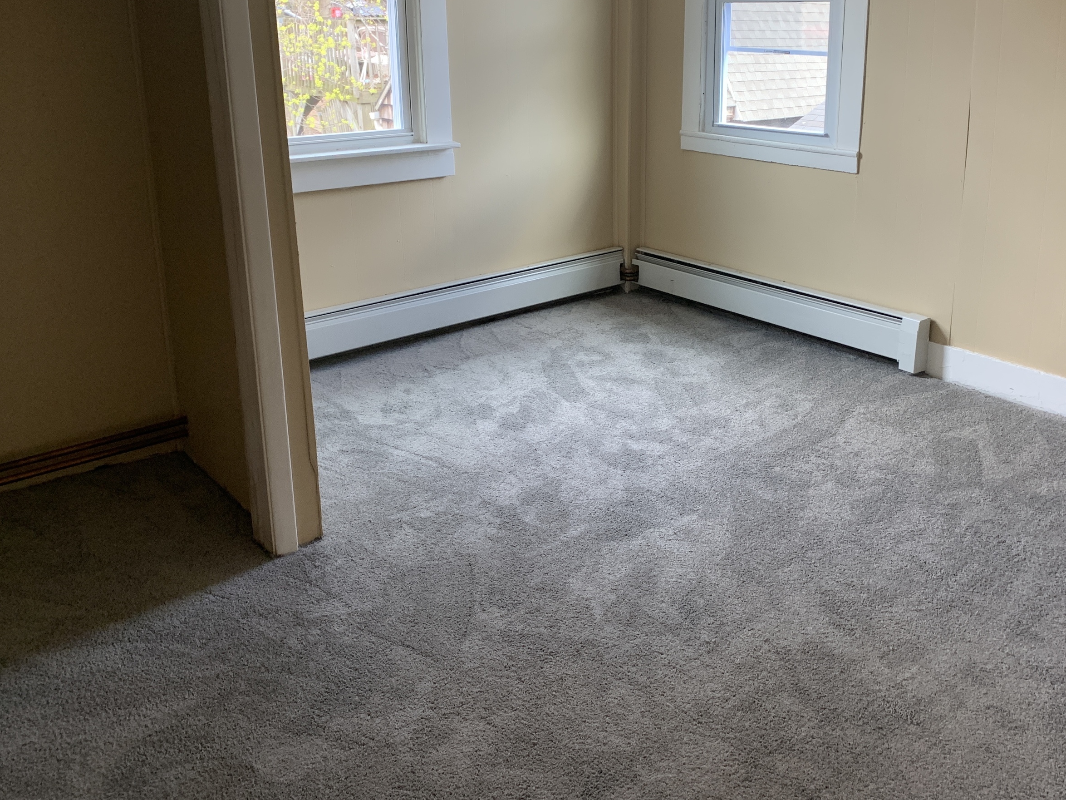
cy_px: 299
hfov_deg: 53.7
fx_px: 1047
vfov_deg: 41.5
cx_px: 628
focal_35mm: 34
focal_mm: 4.25
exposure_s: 1/66
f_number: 1.8
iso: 100
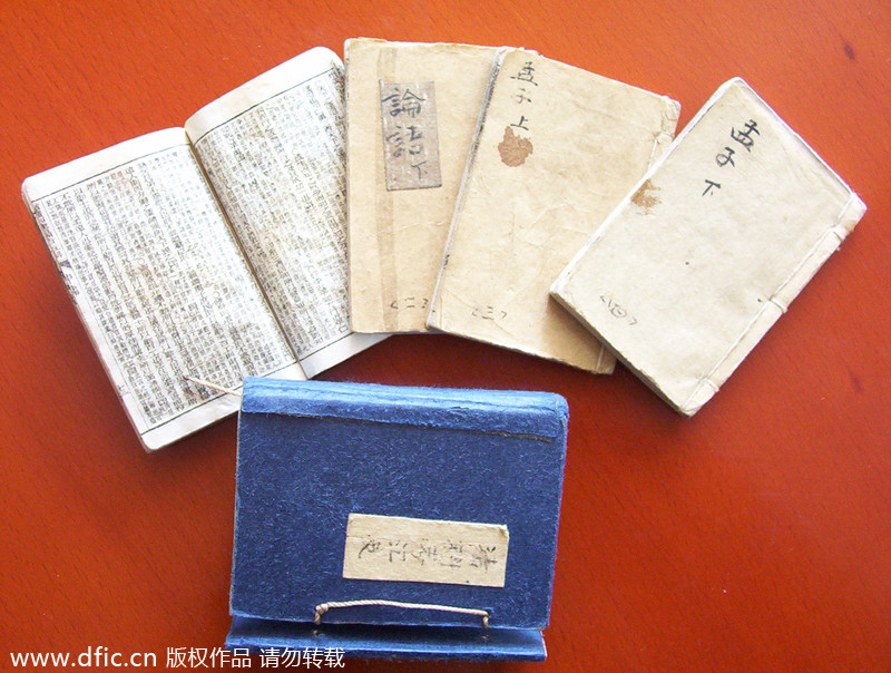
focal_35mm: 43
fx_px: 1109
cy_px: 336
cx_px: 446
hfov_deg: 43.8
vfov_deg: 33.7
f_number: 2.73
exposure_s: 1/41.5
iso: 200
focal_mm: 5.77
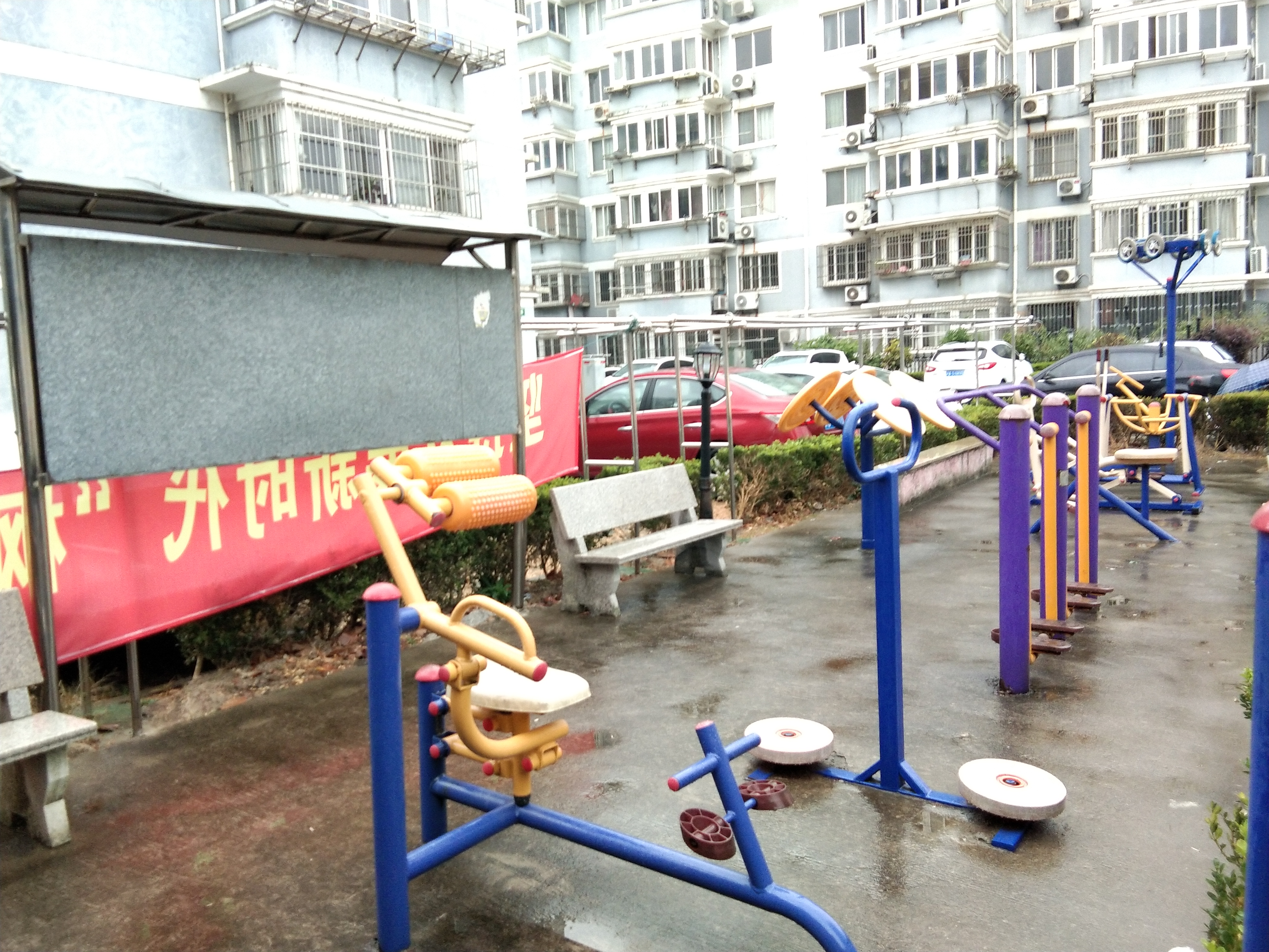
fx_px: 1136
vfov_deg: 45.4
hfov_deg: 58.4
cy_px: 476
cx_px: 634
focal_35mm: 31
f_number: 2.2
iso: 160
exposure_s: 1/50
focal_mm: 3.69
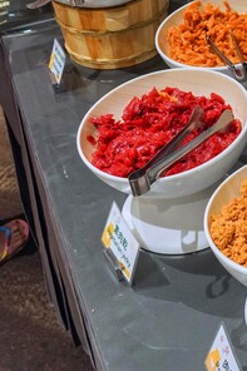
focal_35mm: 69
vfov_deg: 28.0
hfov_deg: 18.0
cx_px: 345
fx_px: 711
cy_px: 26
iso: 5000
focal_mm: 24
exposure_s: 1/30
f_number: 8
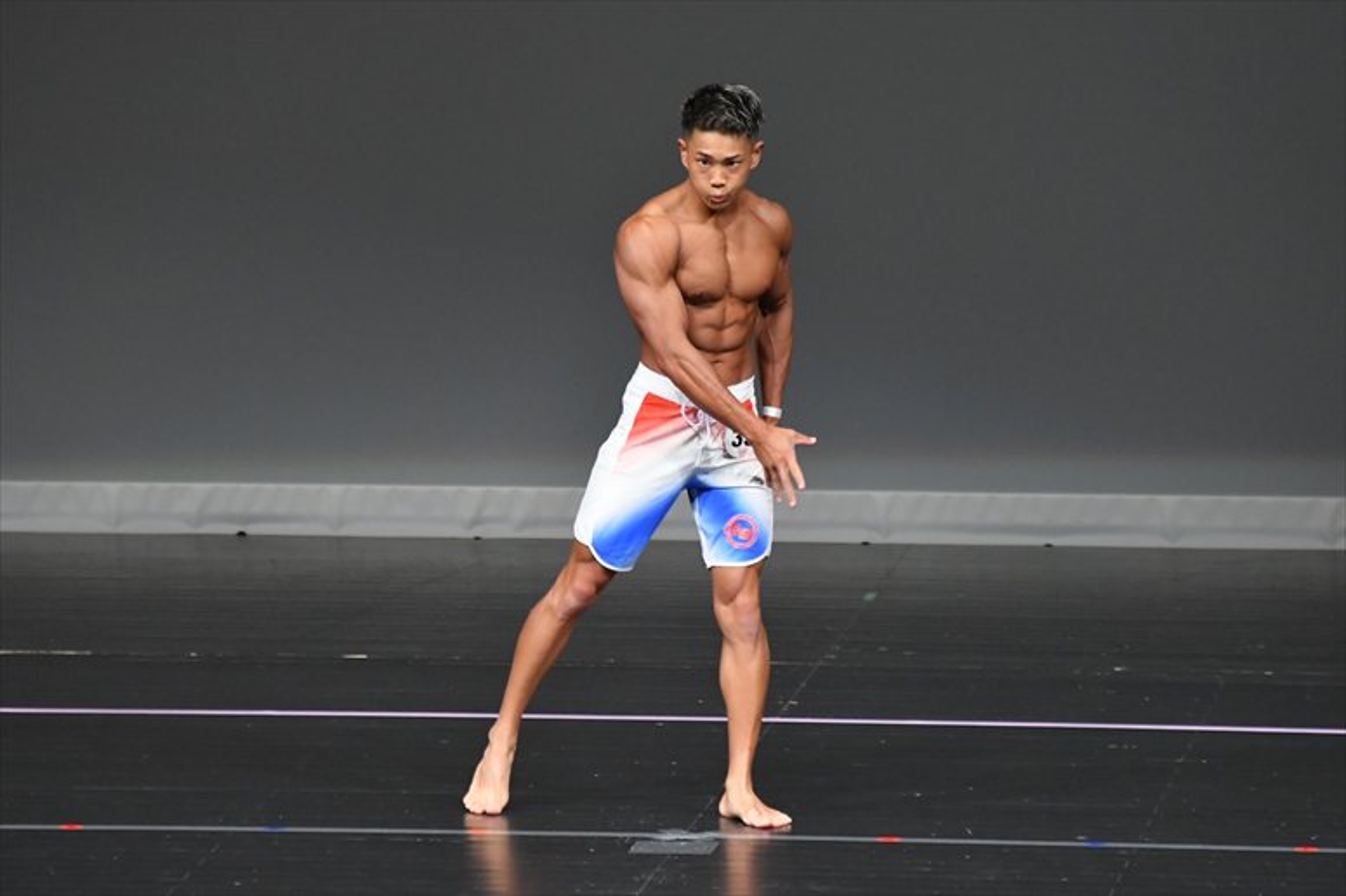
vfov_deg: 4.0
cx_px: 673
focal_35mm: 345
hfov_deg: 6.0
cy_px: 448
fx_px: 12893
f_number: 5.6
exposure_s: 1/400
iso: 4000
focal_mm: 230
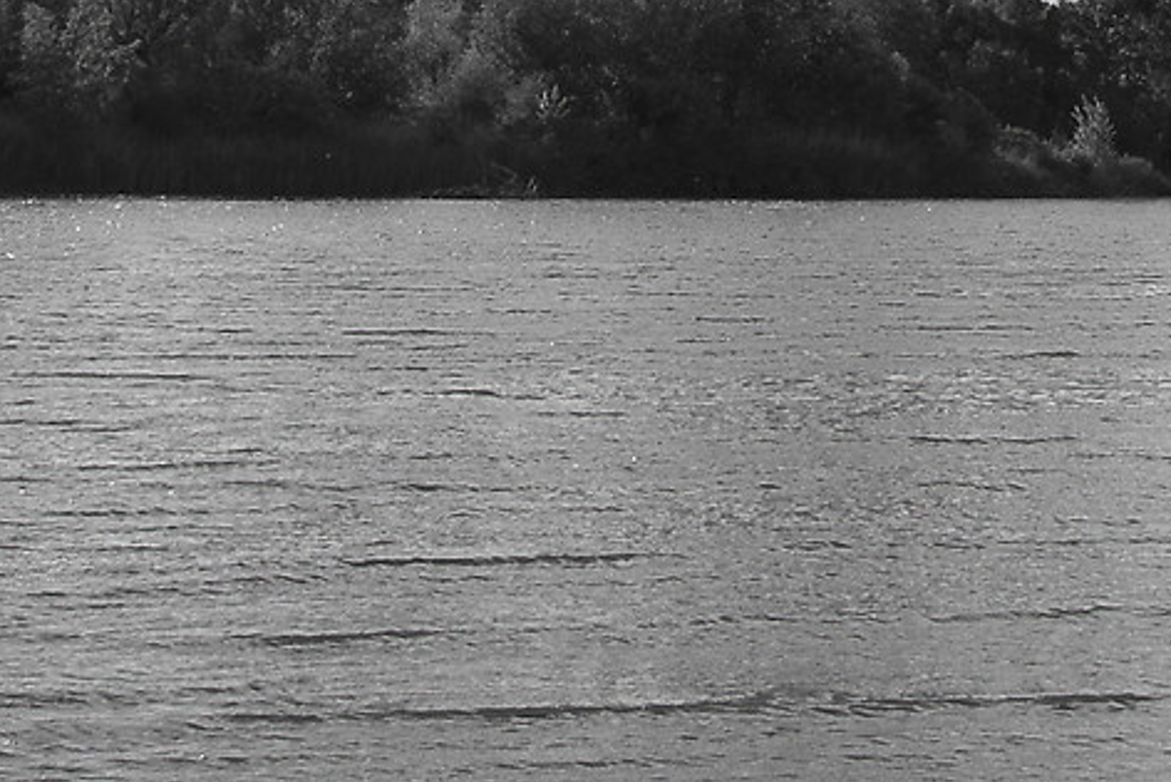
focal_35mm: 122
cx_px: 1268
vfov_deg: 10.5
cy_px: -645
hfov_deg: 16.3
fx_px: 3969
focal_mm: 24
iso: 50
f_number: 9
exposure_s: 1/200
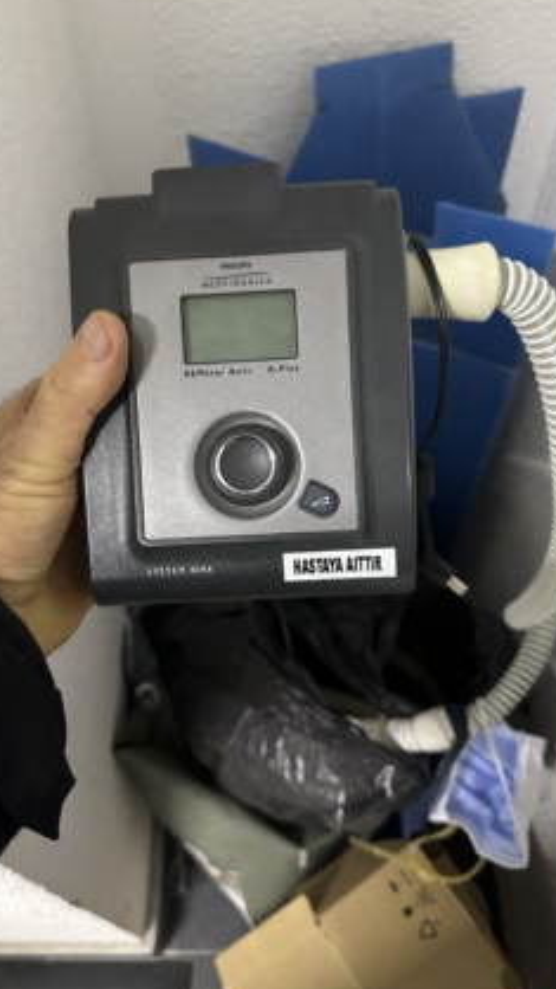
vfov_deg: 69.9
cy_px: 494
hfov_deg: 42.8
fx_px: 708
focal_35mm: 27
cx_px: 253
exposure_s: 1/35
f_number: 1.78
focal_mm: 6.86
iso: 1000
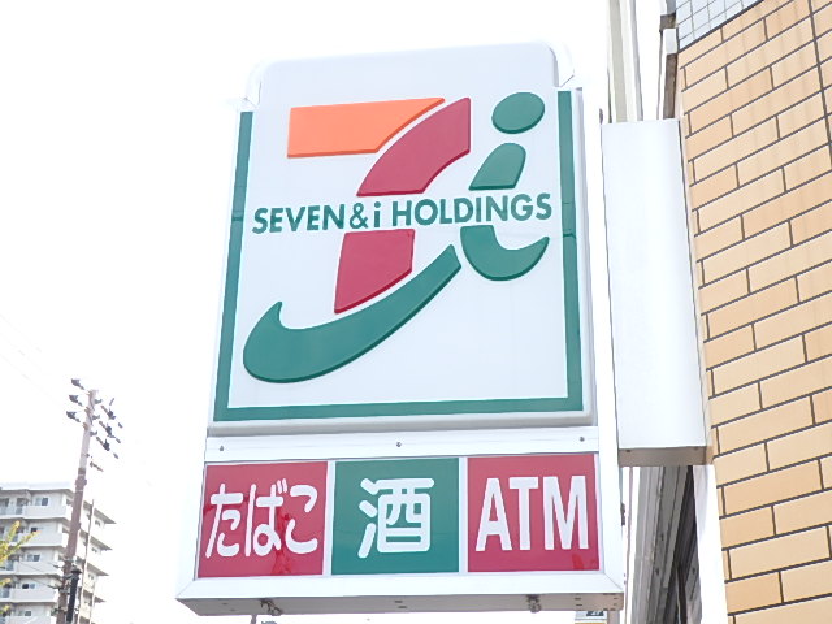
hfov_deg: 38.9
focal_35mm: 49
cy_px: 312
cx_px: 416
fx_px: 1178
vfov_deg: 29.7
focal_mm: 8.9
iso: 125
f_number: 4
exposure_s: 1/250
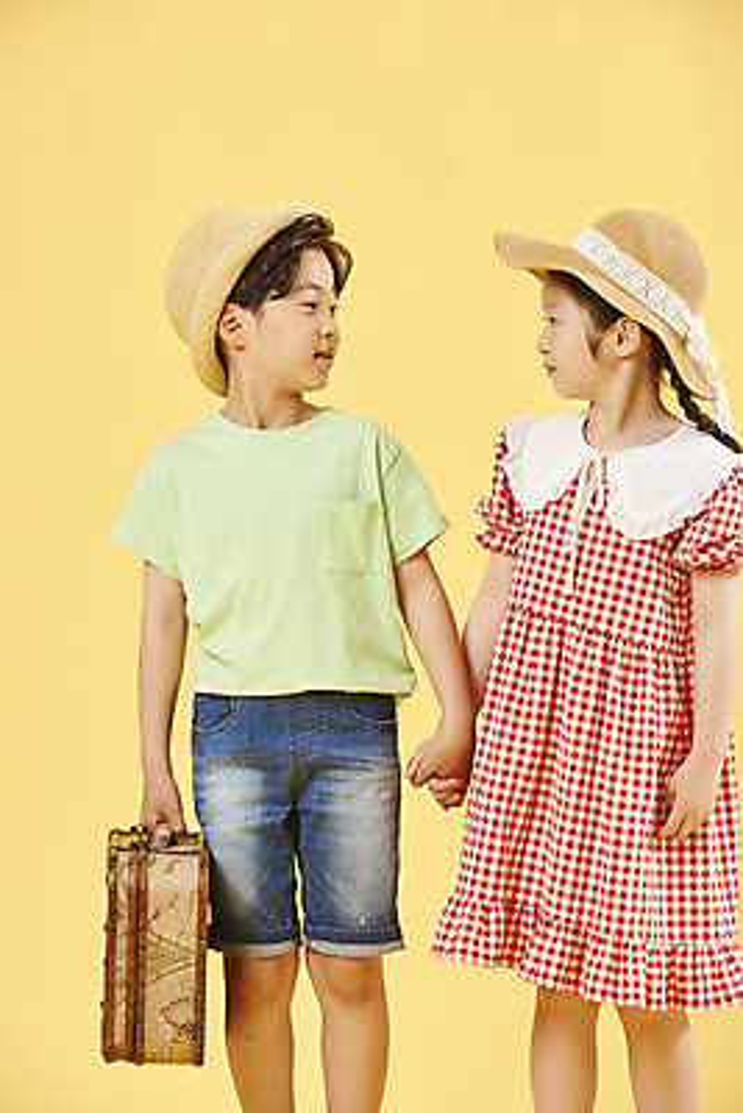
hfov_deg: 10.6
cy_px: 556
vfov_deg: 15.8
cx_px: 372
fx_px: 4021
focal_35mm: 130
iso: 125
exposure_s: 1/125
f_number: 8
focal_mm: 130
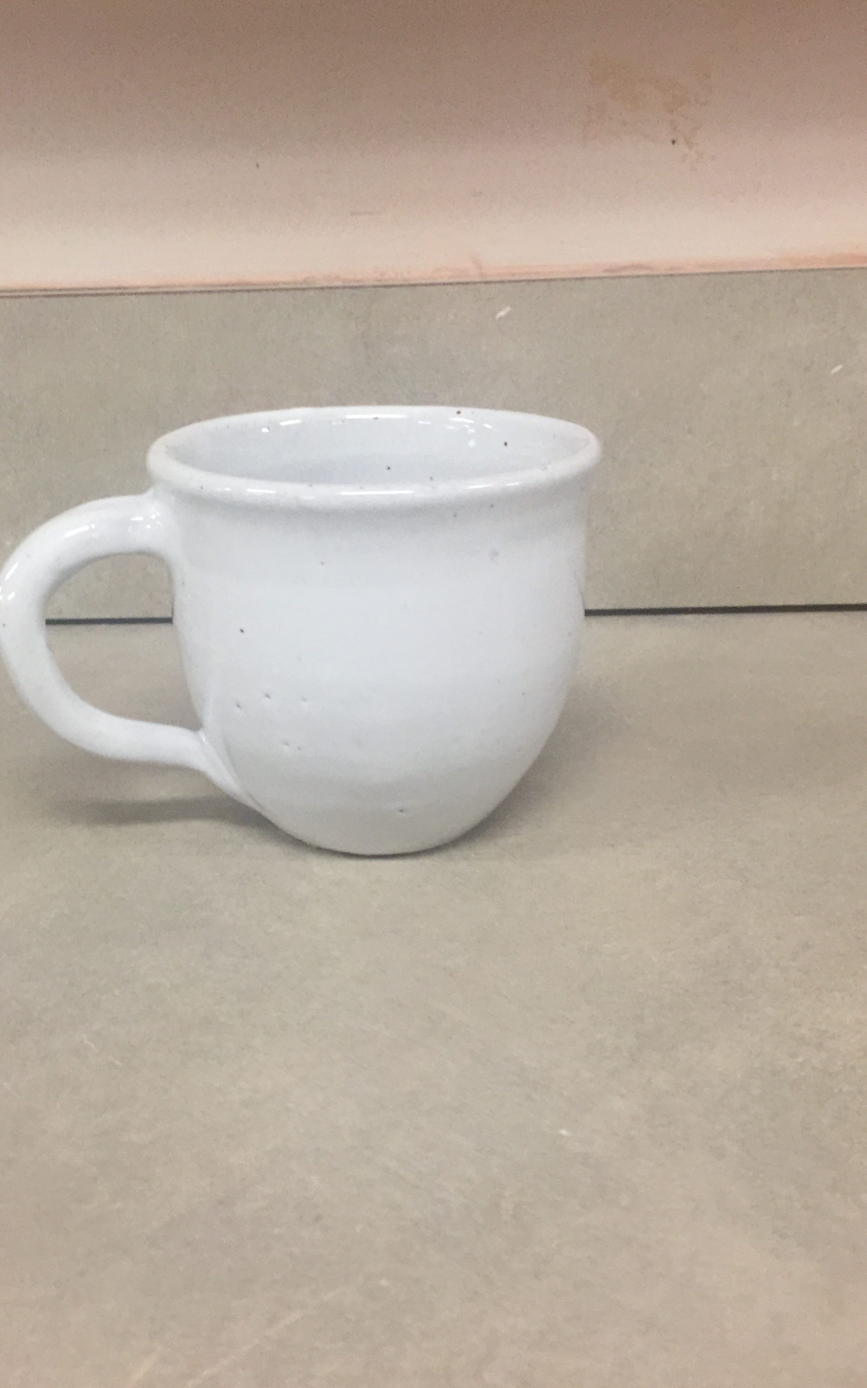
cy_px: 739
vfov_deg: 58.1
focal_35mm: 33
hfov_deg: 38.1
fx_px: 1248
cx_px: 332
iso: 50
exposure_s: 1/30
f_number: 2.2
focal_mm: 4.15
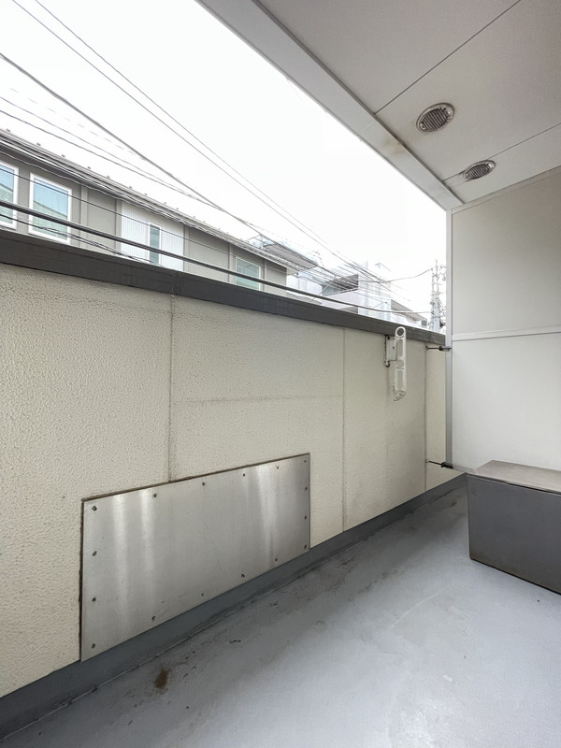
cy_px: 374
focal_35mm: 14
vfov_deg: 102.1
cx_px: 280
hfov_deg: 85.7
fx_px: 303
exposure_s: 1/99
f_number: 2.4
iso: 320
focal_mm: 1.55
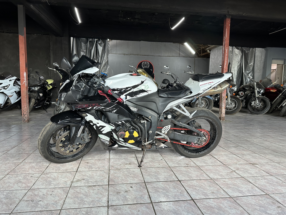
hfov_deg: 71.6
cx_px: 143
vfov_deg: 56.8
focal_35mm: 24
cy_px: 108
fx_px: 198
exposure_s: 1/60
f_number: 1.78
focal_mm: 6.86
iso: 125
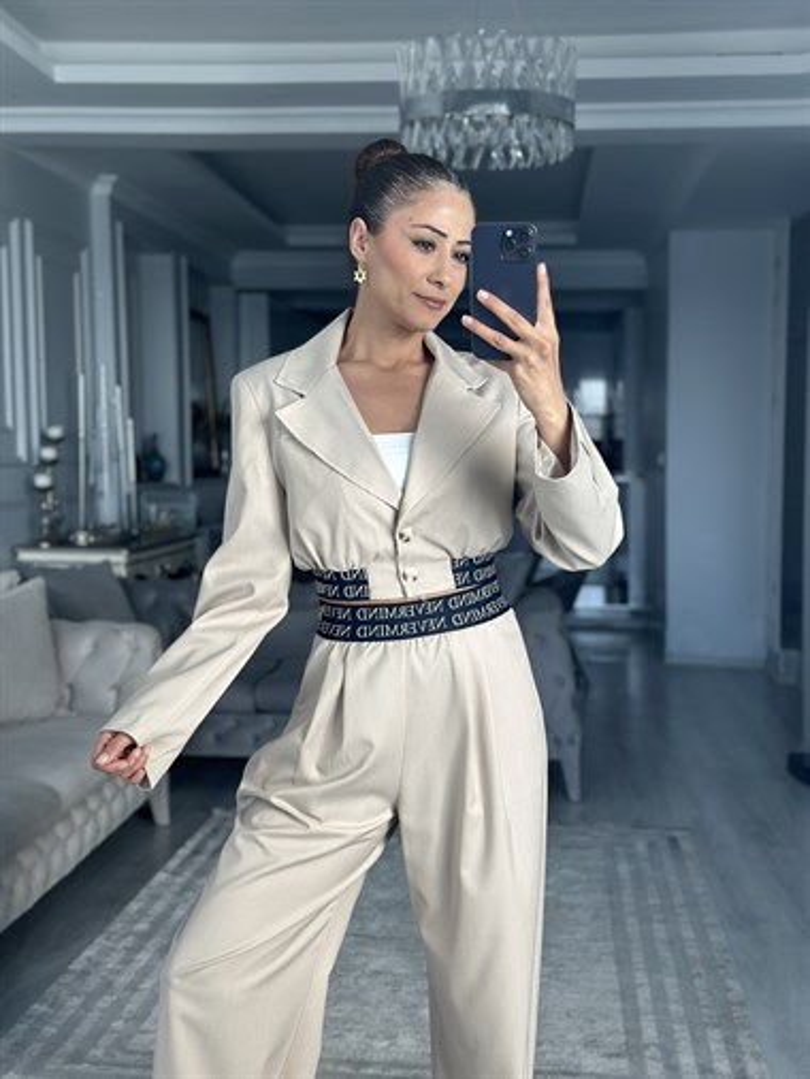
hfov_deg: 30.3
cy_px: 540
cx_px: 405
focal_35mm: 48
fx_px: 1496
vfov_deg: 39.6
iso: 80
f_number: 1.78
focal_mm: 6.86
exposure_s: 1/238
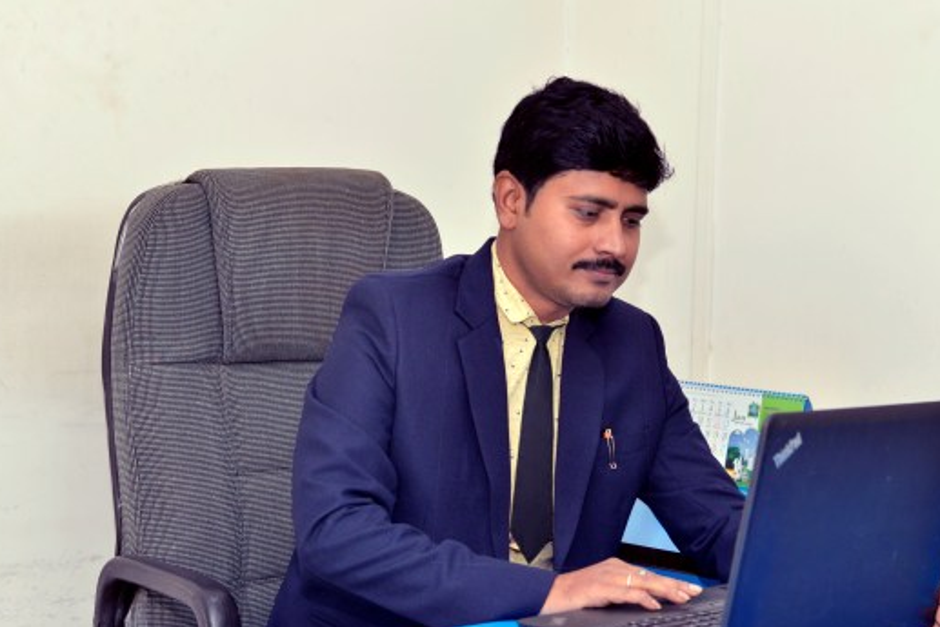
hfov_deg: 34.4
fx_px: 1515
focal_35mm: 58
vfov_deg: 23.4
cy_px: 331
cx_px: 533
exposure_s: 1/125
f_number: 4
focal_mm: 50
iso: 800
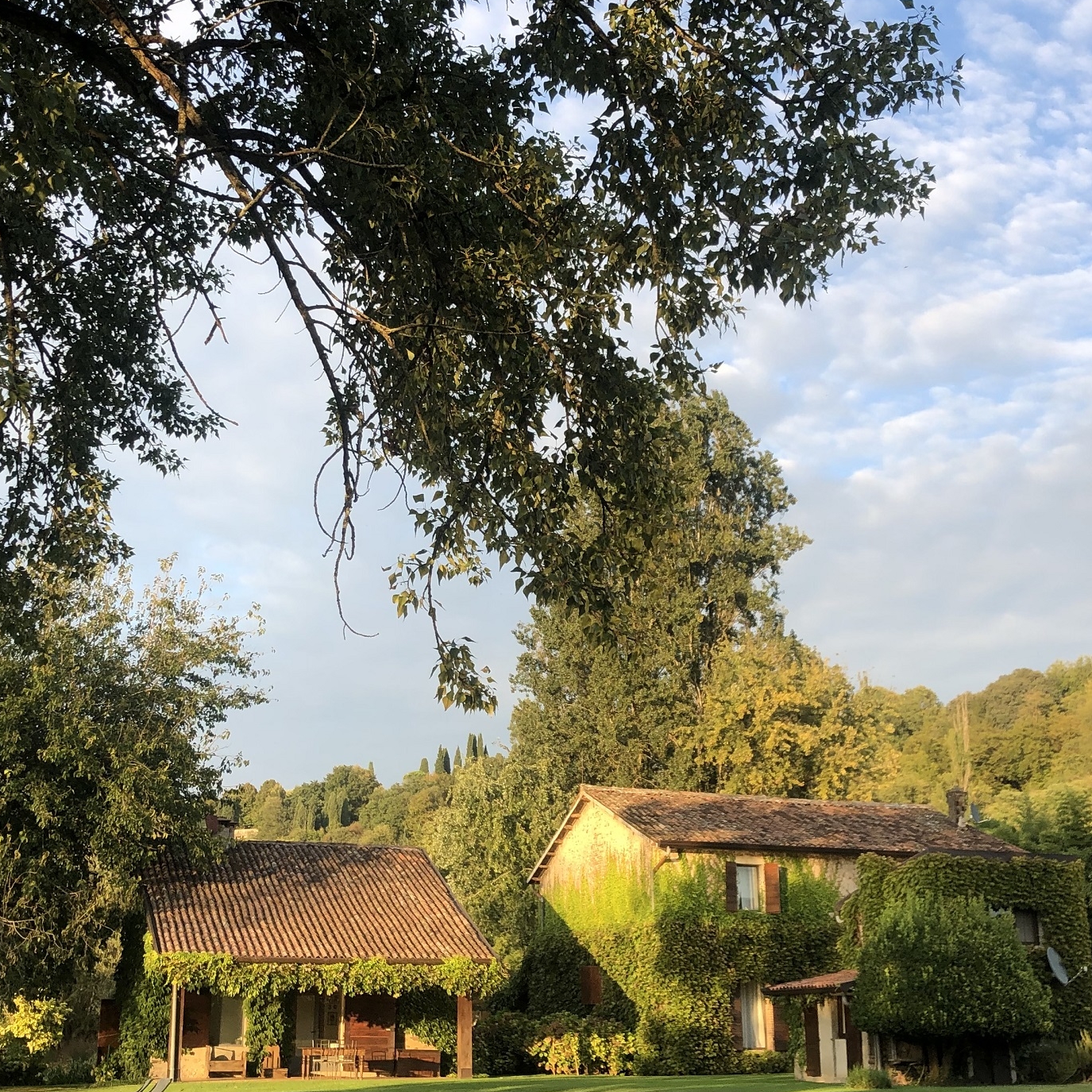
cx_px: 511
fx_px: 1606
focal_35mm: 45
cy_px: 545
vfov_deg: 37.6
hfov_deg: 37.5
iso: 20
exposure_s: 1/428
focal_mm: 3.99
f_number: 1.8
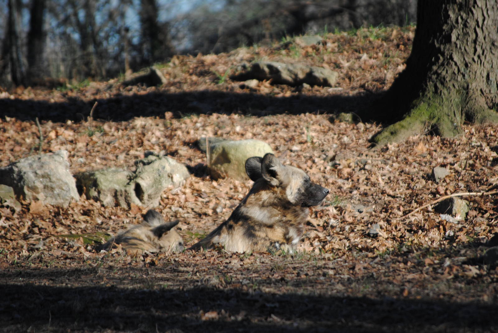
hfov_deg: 6.9
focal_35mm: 300
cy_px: 166
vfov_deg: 4.6
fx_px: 4155
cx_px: 249
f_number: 5.6
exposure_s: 1/500
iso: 250
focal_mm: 200
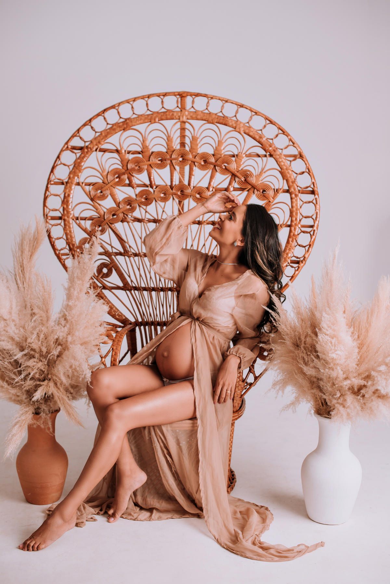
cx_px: 195
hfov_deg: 27.0
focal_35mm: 50
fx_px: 812
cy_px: 292
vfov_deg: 39.6
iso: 100
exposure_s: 1/125
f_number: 3.5
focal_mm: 50
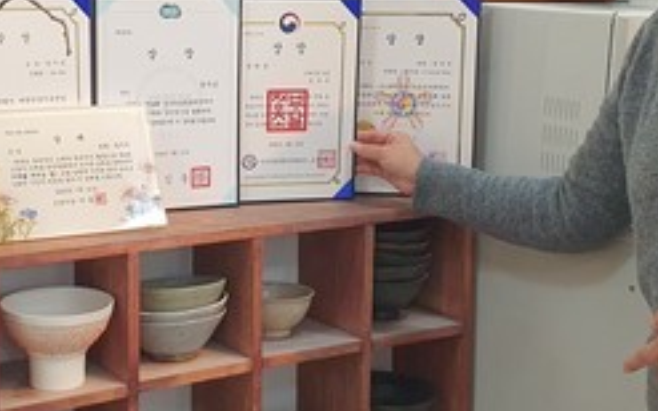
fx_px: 1201
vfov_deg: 19.4
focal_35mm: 67
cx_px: 272
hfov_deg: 30.6
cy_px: 179
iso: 250
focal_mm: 4.3
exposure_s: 1/120
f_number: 2.4
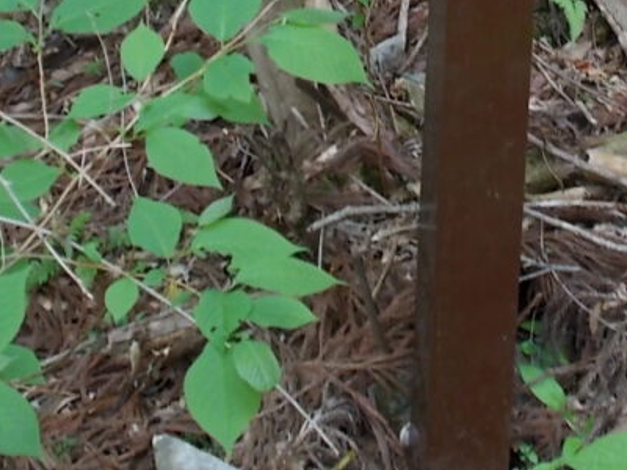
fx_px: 2318
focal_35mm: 128
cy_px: -108
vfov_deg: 11.3
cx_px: 524
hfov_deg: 15.3
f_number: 4.5
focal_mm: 9
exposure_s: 1/30
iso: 80
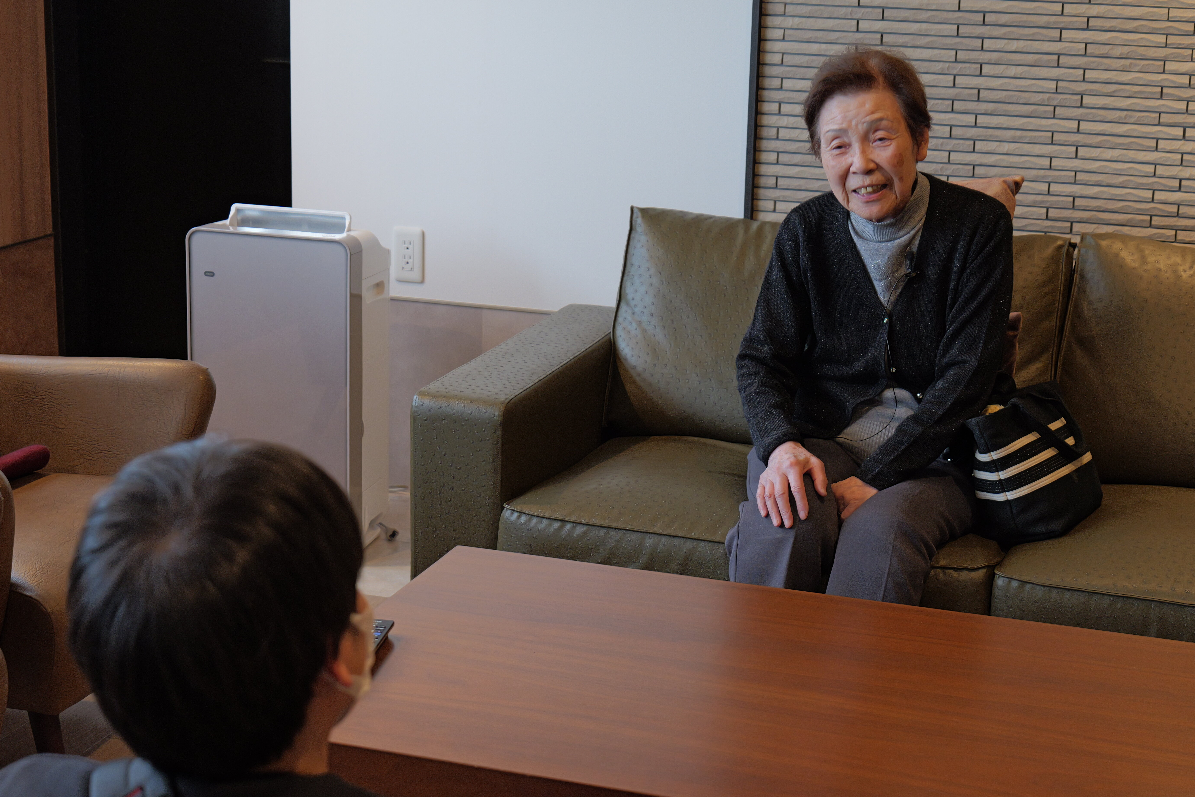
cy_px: 395
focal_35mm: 65
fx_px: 2157
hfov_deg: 31.0
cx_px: 617
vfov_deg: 20.9
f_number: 5.6
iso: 1250
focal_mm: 60
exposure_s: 1/60
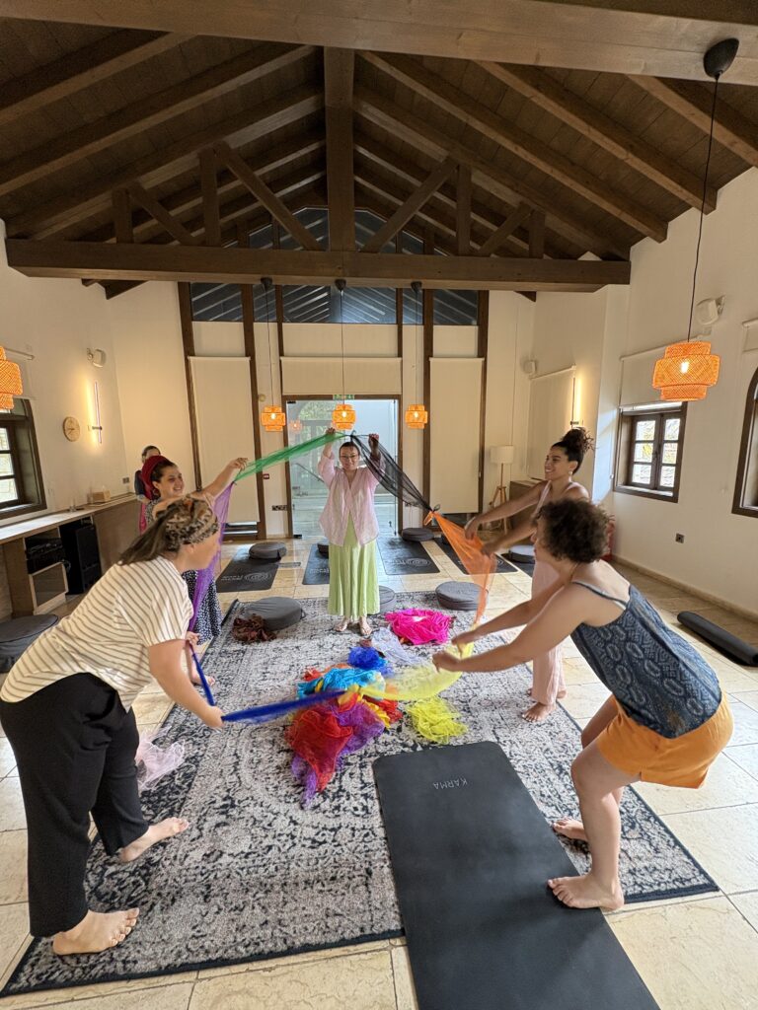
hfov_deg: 85.7
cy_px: 505
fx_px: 409
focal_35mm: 14
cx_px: 379
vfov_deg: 102.1
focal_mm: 2.22
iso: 160
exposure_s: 1/50
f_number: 2.2
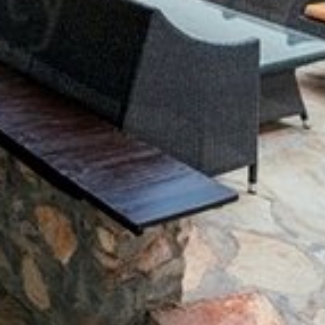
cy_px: -34
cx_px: -197
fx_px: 637
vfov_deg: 26.3
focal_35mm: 60
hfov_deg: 22.2
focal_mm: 14
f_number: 2.8
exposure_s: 1/2000
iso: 640
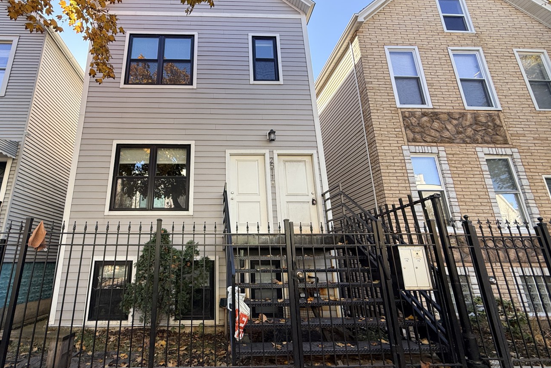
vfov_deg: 67.4
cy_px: 183
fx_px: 276
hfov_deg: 88.9
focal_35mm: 18
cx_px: 221
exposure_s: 1/243
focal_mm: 2.22
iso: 50
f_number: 2.2
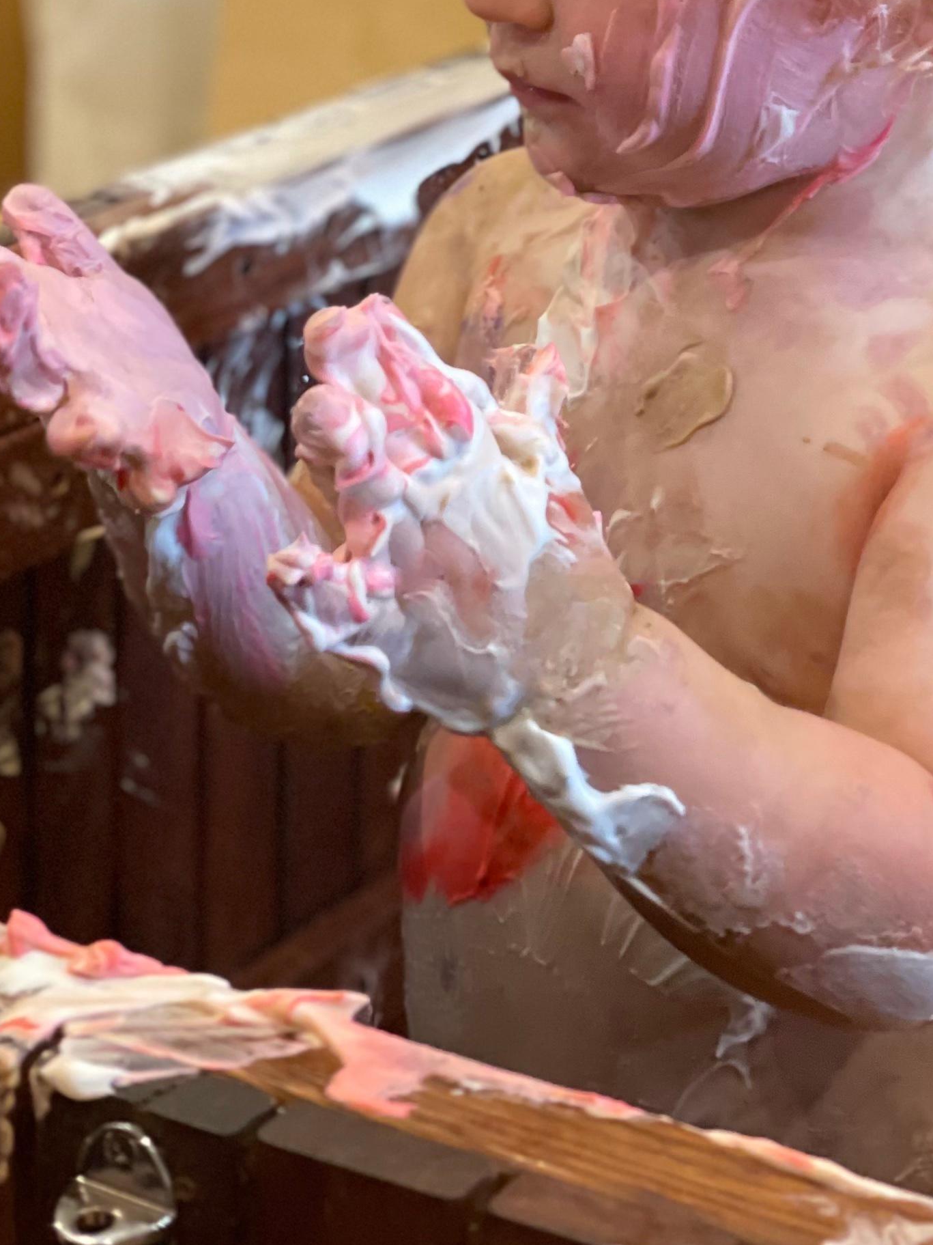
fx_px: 4133
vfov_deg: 16.8
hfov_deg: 12.9
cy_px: 84
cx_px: 601
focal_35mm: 115
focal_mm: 6
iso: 200
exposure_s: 1/33
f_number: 2
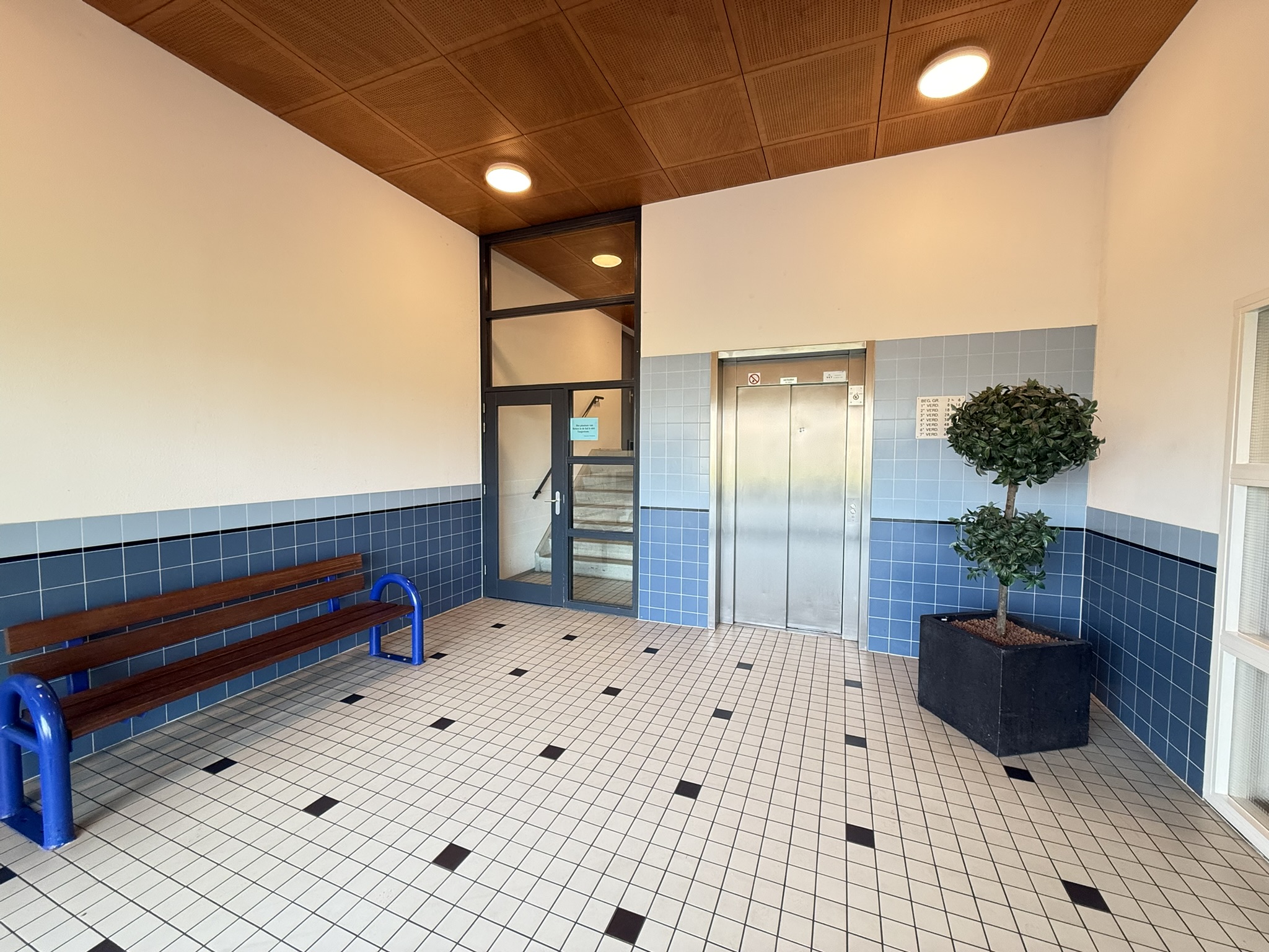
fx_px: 513
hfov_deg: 102.1
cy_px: 476
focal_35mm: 14
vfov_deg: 85.7
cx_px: 634
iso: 250
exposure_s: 1/50
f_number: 2.2
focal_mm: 2.22
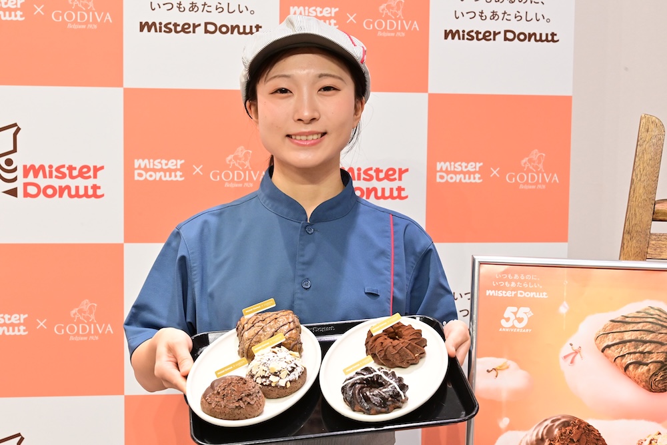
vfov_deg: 22.6
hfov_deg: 33.4
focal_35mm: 60
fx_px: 1112
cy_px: 222
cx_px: 334
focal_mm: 60
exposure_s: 1/125
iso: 6400
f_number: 9
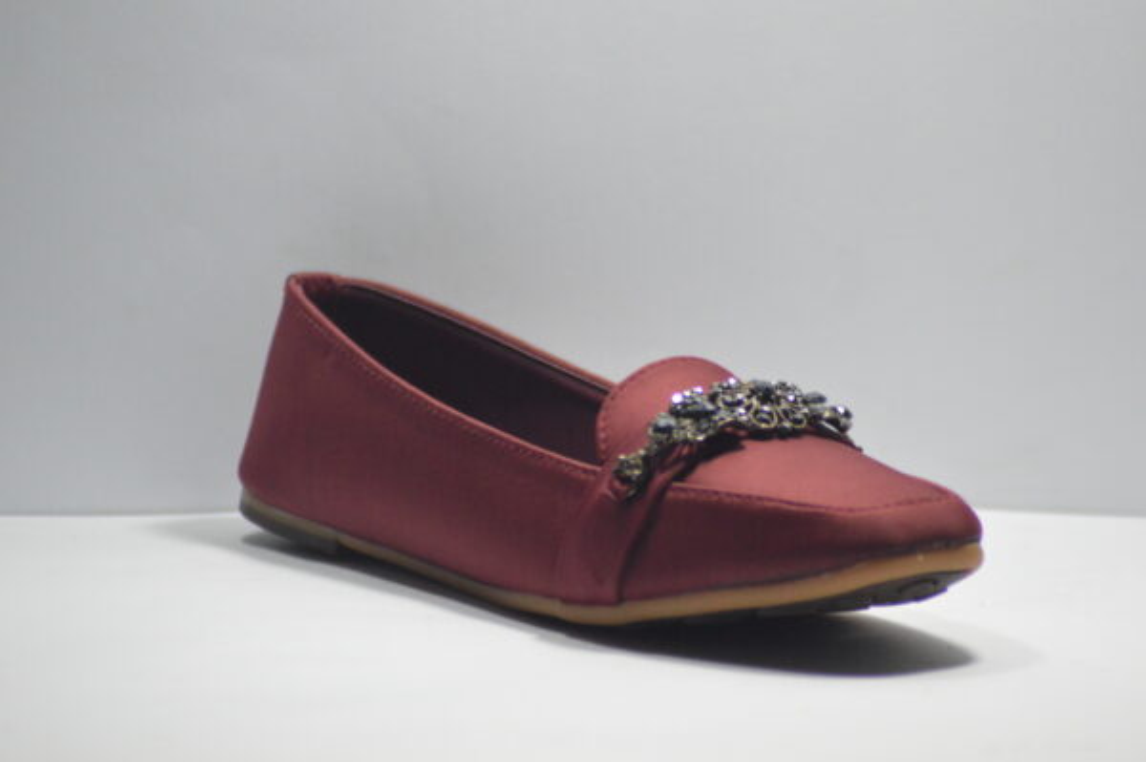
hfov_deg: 5.7
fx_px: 11450
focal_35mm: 360
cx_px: 573
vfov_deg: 3.8
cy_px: 381
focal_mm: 240
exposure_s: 1/500
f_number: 5
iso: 2800
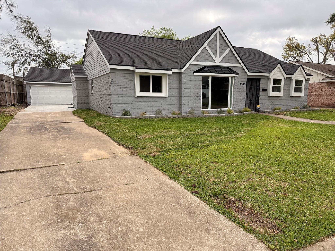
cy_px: 126
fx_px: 232
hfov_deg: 71.6
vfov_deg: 56.8
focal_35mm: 24
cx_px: 168
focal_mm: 6.76
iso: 100
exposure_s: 1/2232
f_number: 1.78
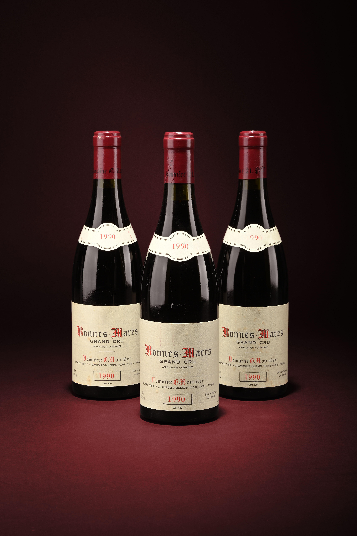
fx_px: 1281
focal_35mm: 86
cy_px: 268
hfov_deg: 15.9
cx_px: 178
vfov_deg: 23.7
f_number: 22
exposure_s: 1/200
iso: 200
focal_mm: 86
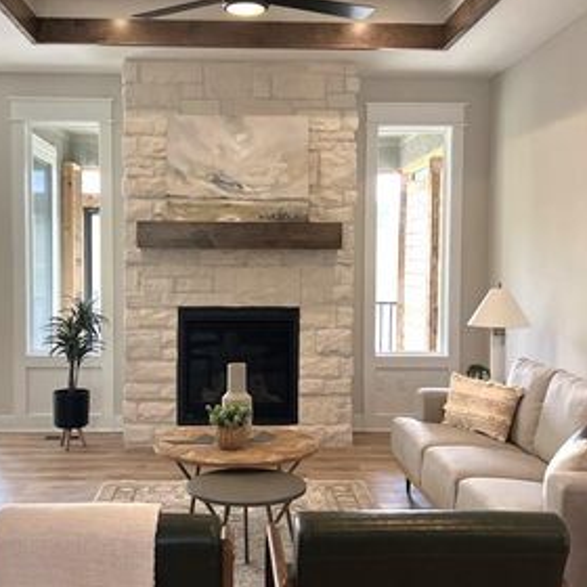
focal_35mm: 41
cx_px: 241
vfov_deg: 40.9
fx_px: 787
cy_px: 292
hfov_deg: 40.8
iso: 50
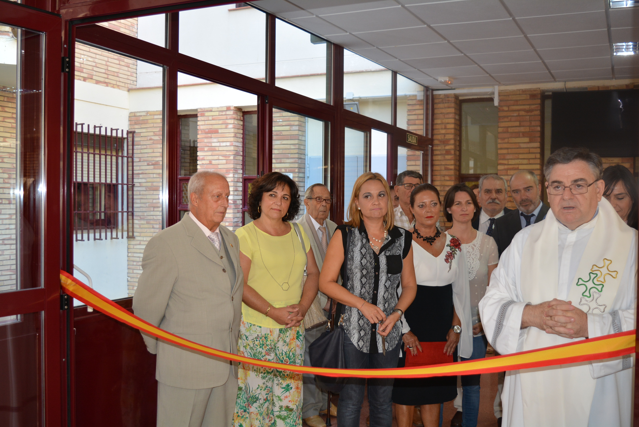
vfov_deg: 35.6
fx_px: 666
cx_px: 320
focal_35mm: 38
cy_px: 214
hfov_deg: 51.2
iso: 400
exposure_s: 1/125
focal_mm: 25
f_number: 4
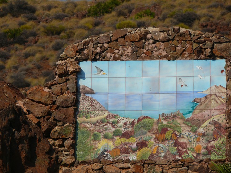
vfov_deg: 3.9
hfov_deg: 5.2
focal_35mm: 383
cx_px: 116
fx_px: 2555
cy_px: 86
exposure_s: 1/400
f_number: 5.6
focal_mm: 81
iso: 100
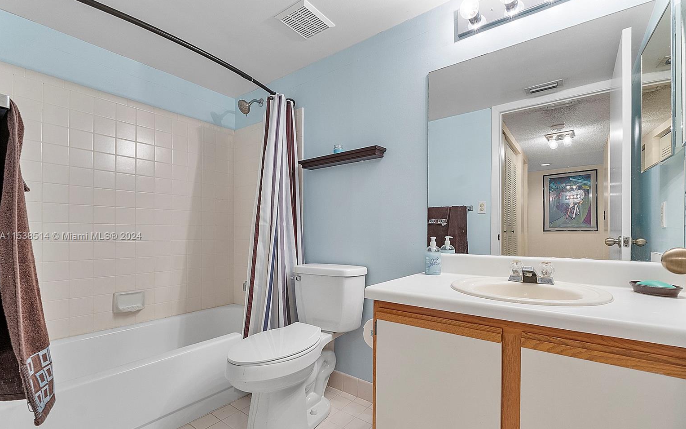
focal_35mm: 16
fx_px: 299
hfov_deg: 97.8
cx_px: 357
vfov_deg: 71.1
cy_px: 237
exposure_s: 1/3
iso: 250
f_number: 8
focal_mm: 10
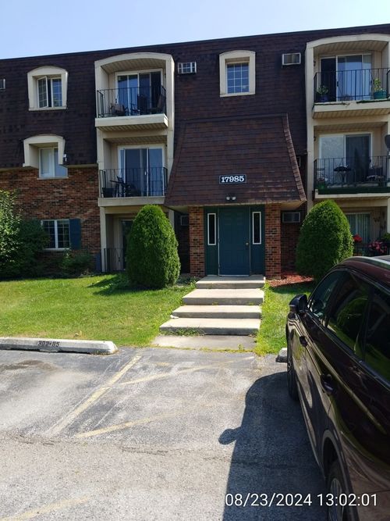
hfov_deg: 53.0
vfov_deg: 67.3
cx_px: 195
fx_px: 391
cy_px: 260
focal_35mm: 26
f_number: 1.7
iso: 50
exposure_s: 1/1429
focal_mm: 4.3
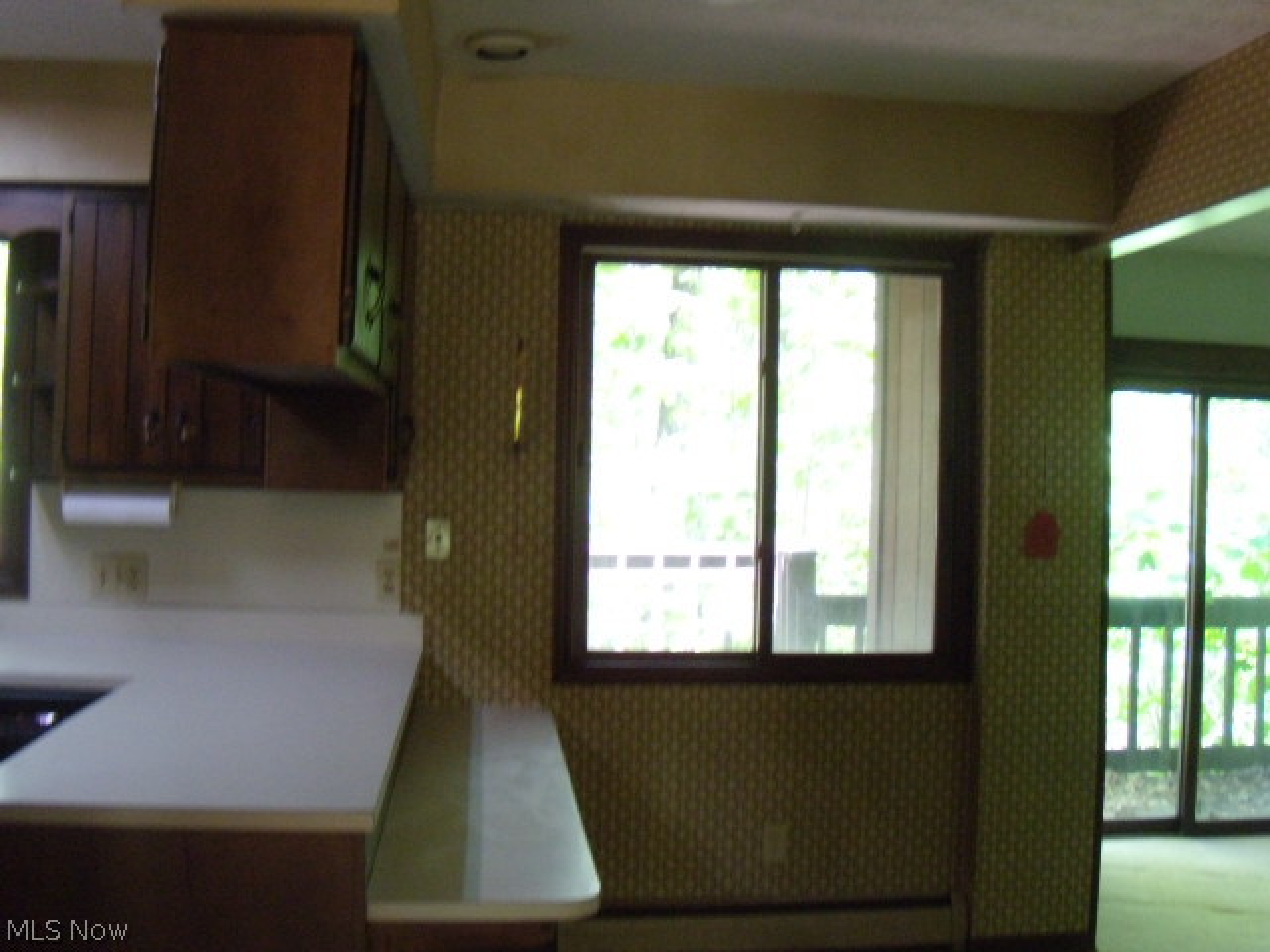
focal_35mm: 36
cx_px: 635
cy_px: 476
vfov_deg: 39.7
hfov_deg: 51.4
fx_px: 1321
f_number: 3.6
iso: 400
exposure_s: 1/40
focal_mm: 6.4
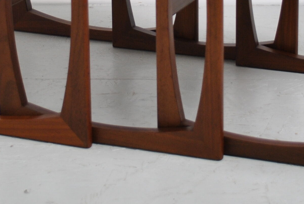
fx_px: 1057
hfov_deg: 16.4
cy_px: -66
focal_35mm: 125
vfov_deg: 10.7
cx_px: 134
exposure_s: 1/30
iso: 220
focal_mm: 26
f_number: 4.2
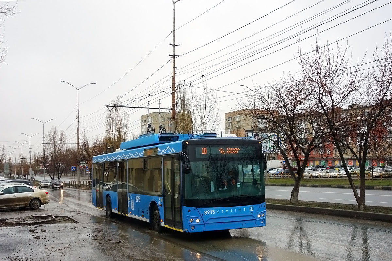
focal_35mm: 37
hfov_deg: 51.9
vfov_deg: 35.9
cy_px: 130
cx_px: 196
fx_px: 403
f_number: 2.8
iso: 200
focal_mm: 13.9
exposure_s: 1/500
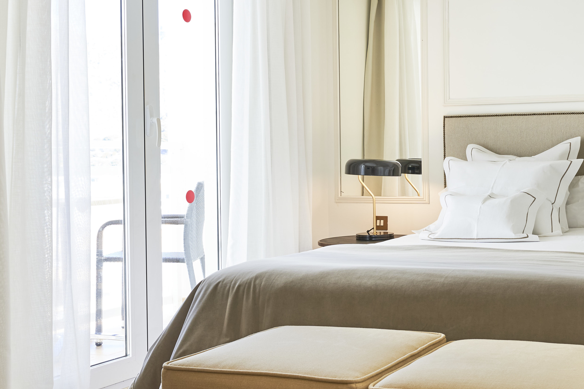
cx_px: 482
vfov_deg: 26.6
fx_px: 821
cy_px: 154
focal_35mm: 51
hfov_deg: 37.5
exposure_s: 1/13
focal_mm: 18.6
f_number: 6.3
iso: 100
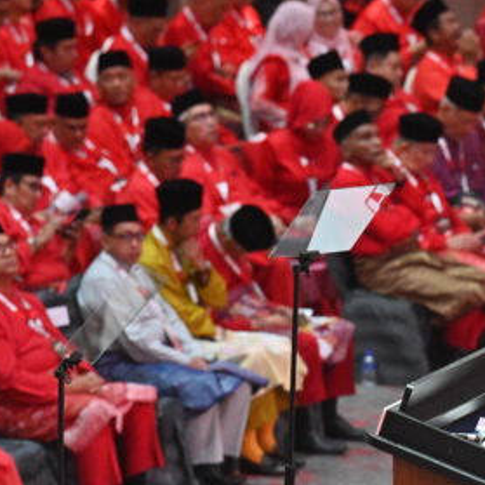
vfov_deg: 3.7
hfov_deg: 3.7
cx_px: 516
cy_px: 360
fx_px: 7418
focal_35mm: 468
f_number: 5
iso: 4000
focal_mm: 200
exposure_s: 1/400
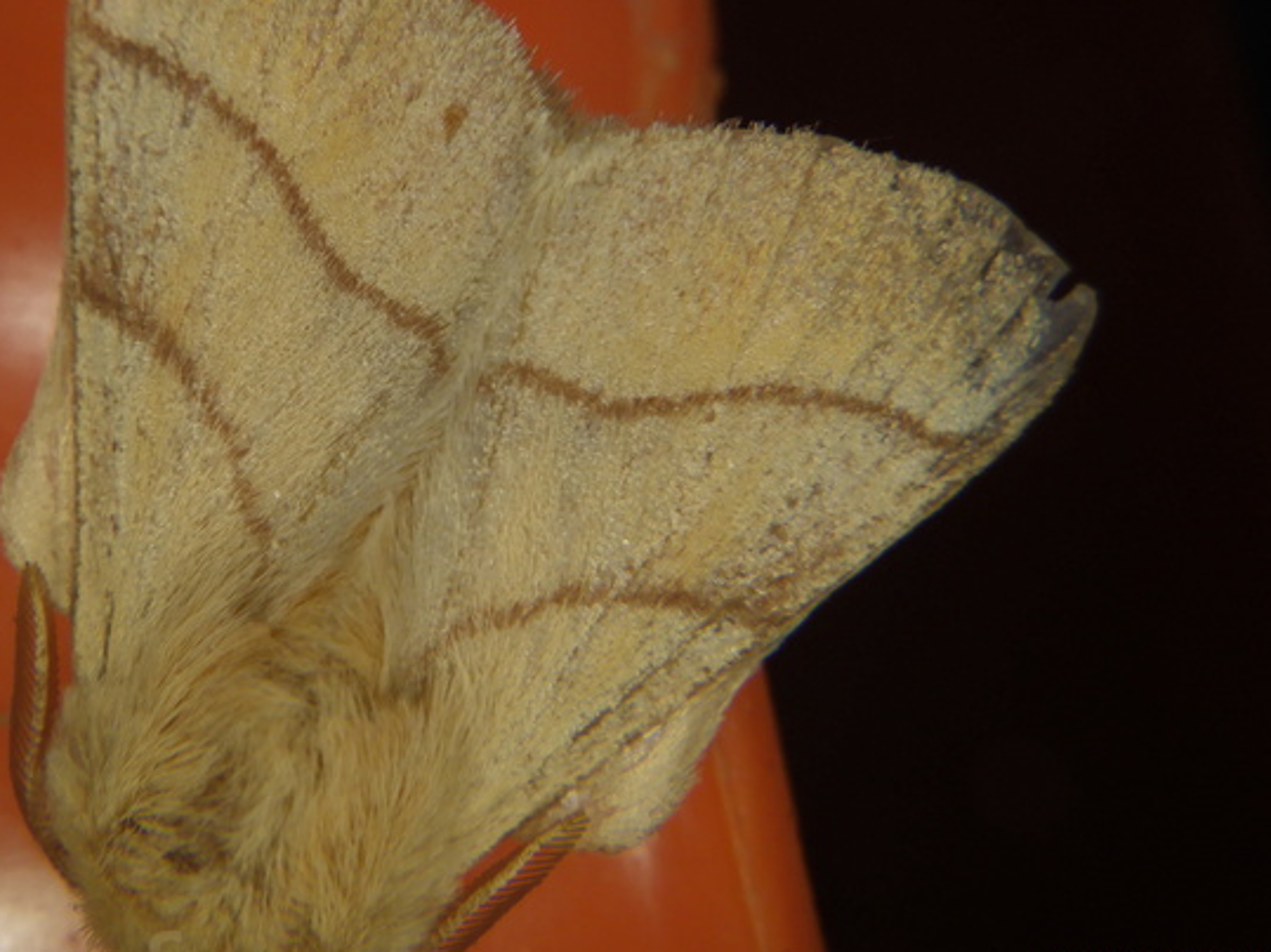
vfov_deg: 29.0
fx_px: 1835
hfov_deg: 37.7
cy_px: 346
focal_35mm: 50
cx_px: 413
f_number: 4.6
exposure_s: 1/2000
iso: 125
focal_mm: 6.1
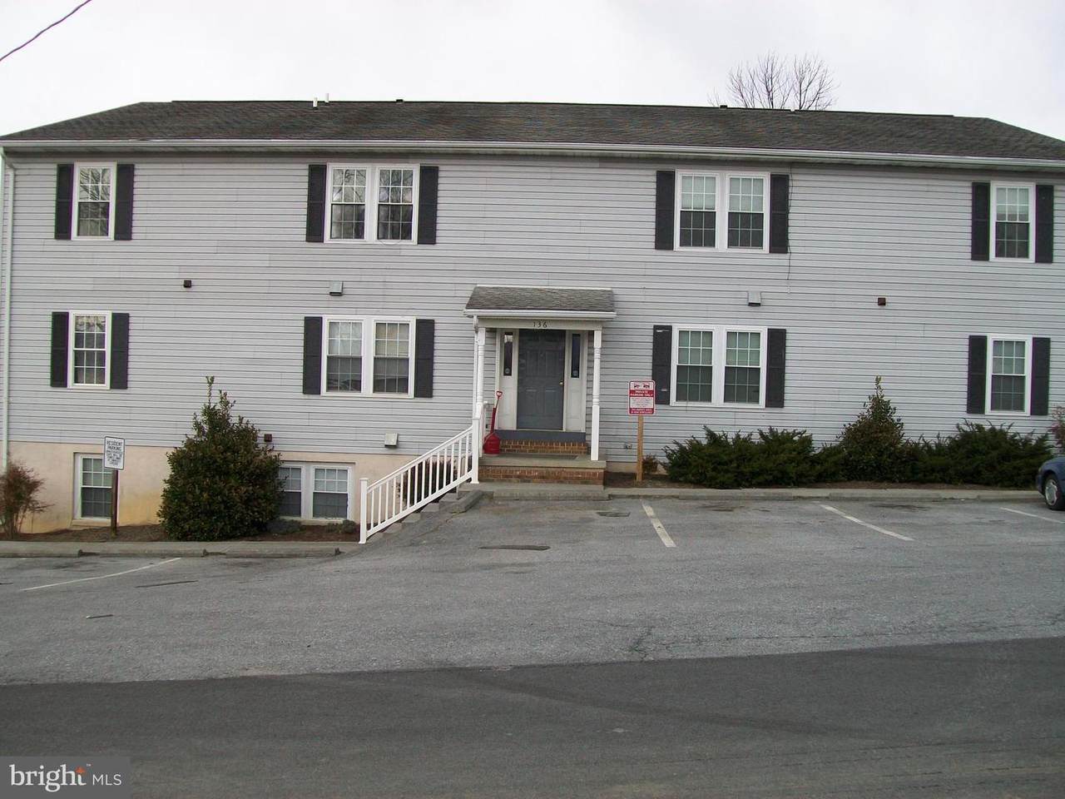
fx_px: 1108
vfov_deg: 39.7
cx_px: 532
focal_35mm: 36
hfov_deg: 51.4
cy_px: 400
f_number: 2.7
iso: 64
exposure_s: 1/400
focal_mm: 6
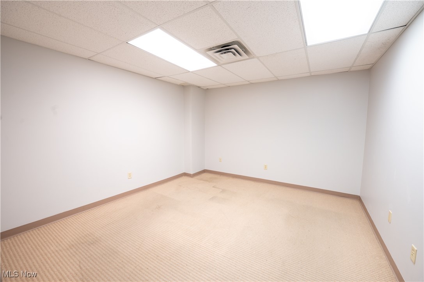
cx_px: 212
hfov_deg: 104.3
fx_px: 165
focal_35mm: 14
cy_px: 141
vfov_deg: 81.1
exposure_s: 1/10
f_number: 6.3
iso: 320
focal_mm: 14
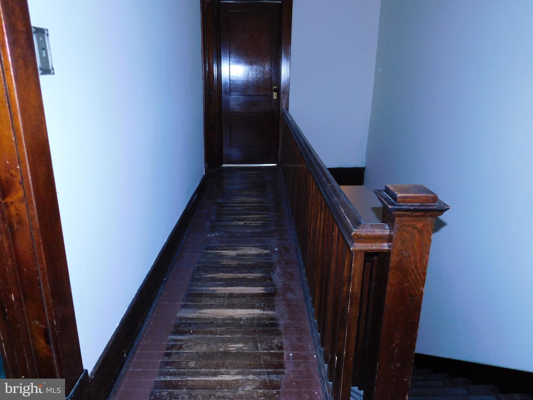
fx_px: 385
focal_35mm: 25
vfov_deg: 54.9
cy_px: 200
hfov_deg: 69.4
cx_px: 266
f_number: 3.1
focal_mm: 4.5
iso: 200
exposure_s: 1/30
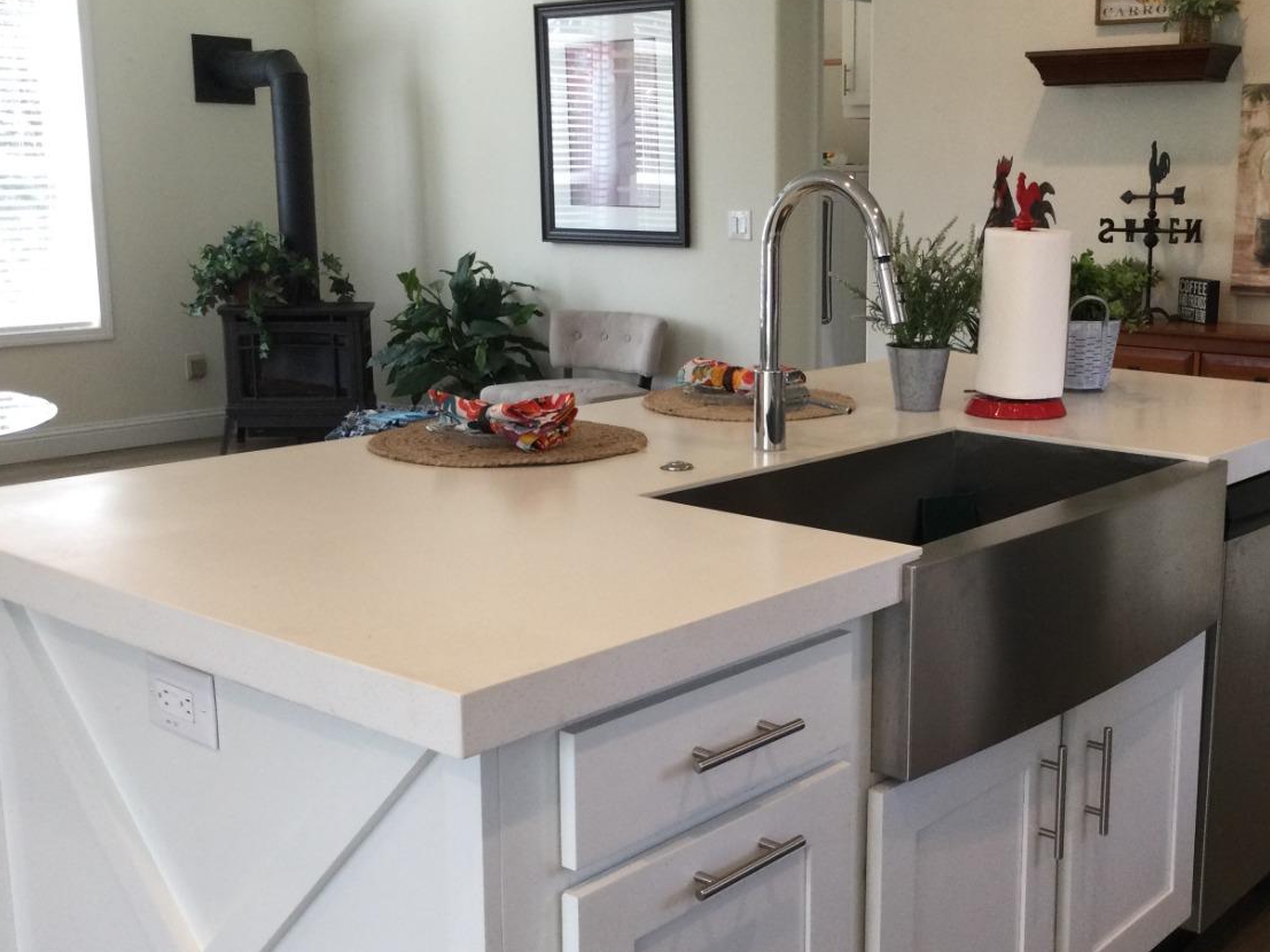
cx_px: 855
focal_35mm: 42
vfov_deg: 34.3
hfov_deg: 44.1
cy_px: 485
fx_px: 1541
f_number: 2.4
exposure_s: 1/30
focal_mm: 3.3
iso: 32
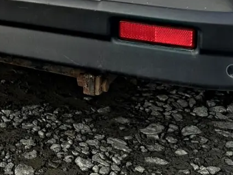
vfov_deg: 16.9
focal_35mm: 81
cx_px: -26
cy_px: -67
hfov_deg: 22.7
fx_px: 545
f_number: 1.78
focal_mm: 6.76
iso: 80
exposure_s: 1/451
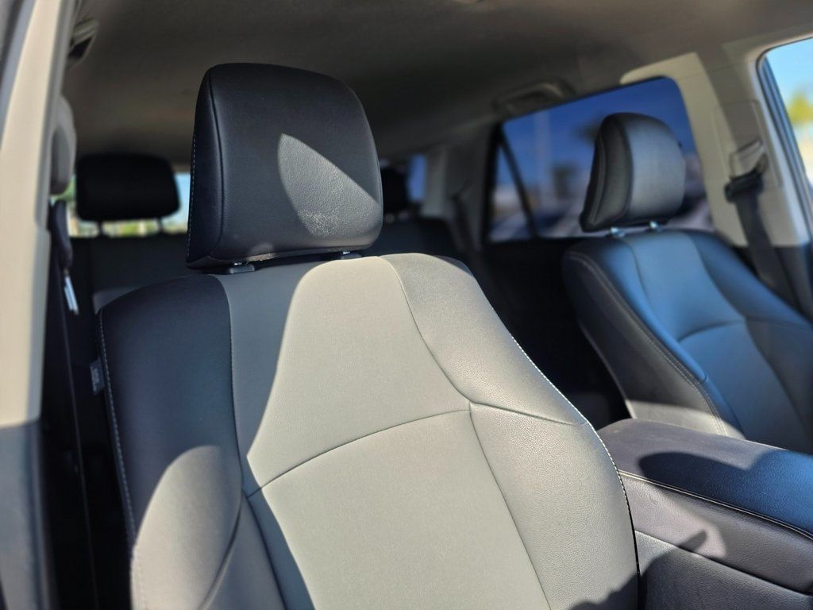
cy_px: 305
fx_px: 540
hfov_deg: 73.9
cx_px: 406
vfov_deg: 58.9
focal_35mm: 23
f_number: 1.7
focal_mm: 6.3
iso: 32
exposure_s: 1/359
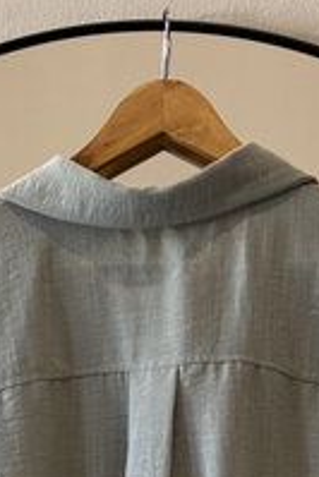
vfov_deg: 13.6
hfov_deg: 9.4
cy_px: 612
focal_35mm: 145
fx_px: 1924
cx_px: 5
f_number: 1.6
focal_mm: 5.96
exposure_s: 1/50
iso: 50
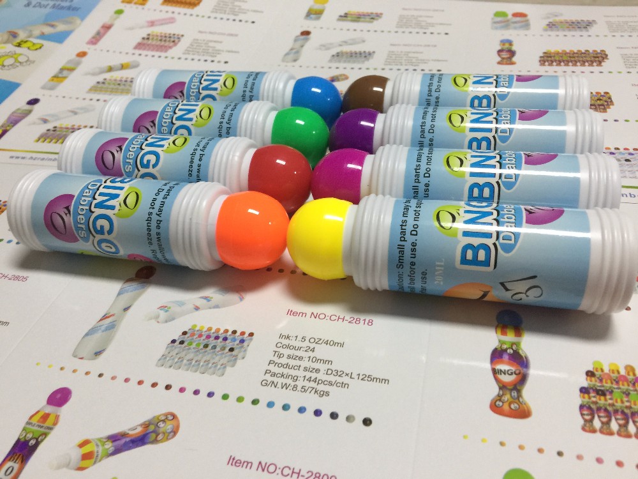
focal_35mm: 29
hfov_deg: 61.7
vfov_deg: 48.2
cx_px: 319
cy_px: 240
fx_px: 534
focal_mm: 4.15
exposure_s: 1/17
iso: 80
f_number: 2.2
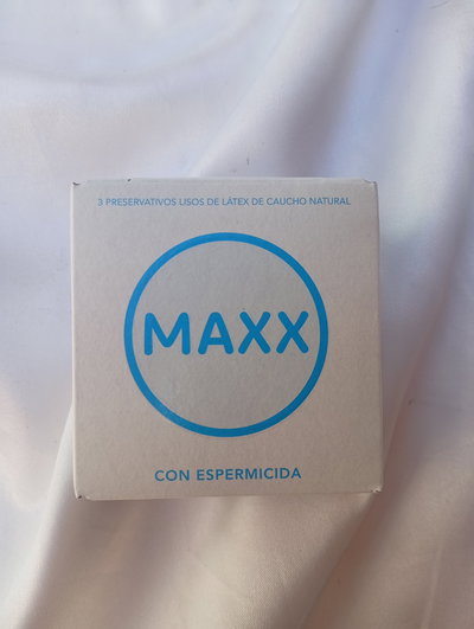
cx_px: 237
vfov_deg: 65.2
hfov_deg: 51.5
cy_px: 314
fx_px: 492
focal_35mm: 27
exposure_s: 1/115
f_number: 1.8
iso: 51
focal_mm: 3.98
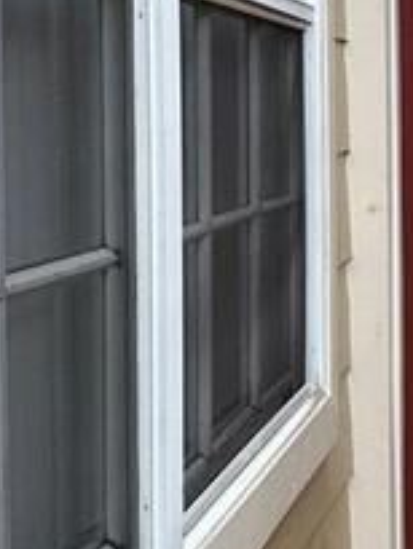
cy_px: 147
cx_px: 633
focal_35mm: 90
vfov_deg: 21.6
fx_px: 1430
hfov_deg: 15.1
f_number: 1.78
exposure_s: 1/943
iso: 80
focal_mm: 6.86
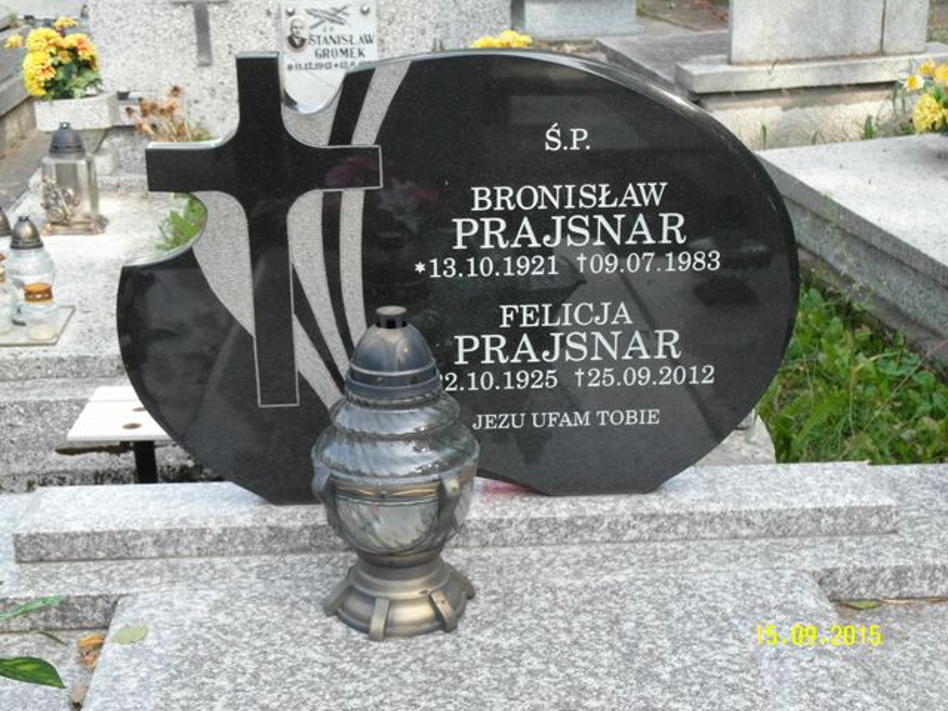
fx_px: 1342
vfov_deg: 29.7
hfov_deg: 38.9
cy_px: 356
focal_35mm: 49
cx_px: 474
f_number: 4
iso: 100
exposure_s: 1/125
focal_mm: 10.6
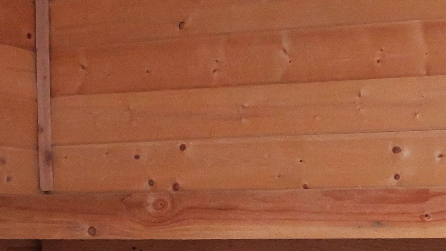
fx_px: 851
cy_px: 329
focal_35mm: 72
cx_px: 457
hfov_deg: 27.5
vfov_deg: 15.9
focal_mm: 9
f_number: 8
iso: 3200
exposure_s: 1/100
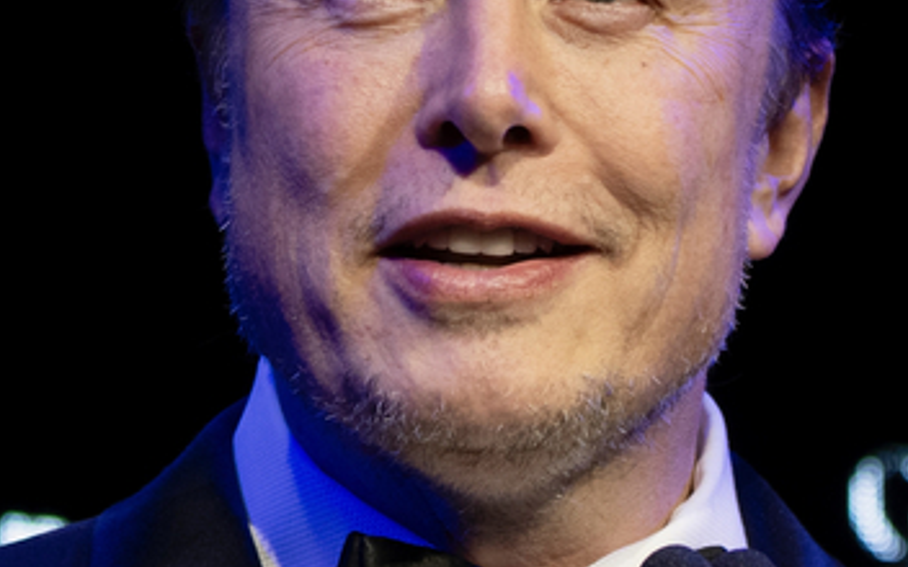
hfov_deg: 4.0
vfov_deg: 2.5
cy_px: 456
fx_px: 12893
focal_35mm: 521
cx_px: 537
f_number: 4.5
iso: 500
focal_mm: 100
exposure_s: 1/80
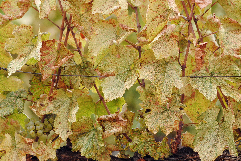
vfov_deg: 3.1
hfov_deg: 4.6
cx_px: 147
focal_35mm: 449
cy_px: 79
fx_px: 3010
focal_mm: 230
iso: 400
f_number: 5.6
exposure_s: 1/400
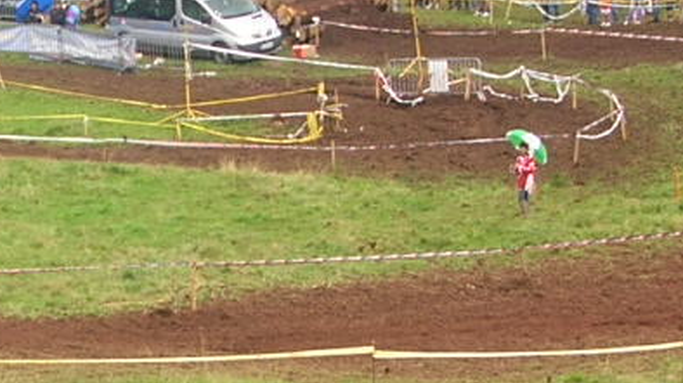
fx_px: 2805
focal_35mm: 155
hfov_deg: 13.8
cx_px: 85
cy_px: 288
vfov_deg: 7.8
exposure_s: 1/266
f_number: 2.8
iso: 50
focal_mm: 5.8
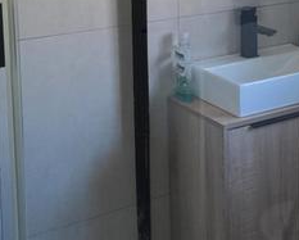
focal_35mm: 77
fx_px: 682
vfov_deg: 19.3
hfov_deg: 24.6
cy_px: -6
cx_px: 207
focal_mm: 6.3
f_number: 1.7
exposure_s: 1/100
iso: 200
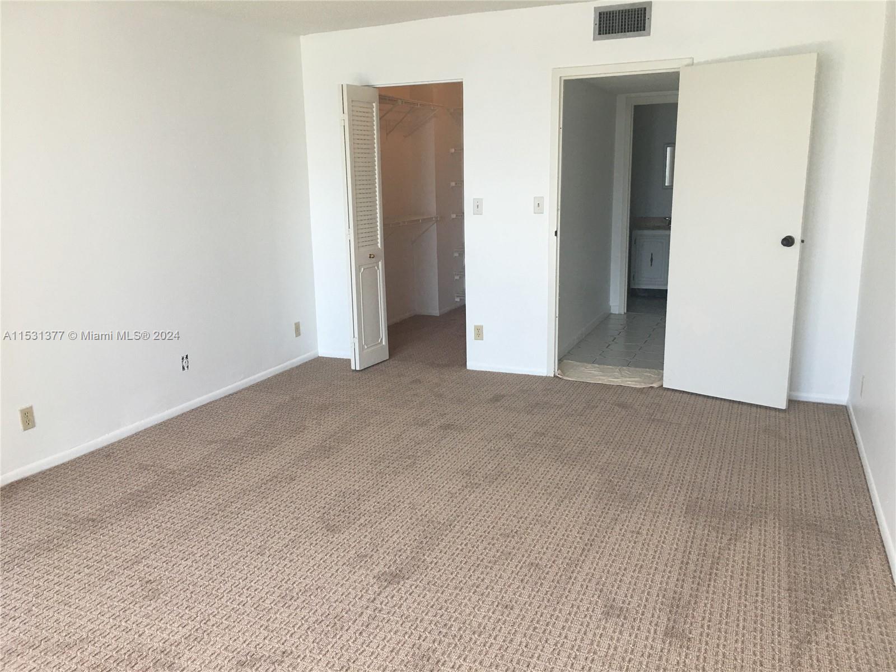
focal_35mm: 29
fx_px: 751
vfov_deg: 48.2
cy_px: 336
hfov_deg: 61.7
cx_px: 448
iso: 40
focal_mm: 4.15
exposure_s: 1/30
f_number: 2.2
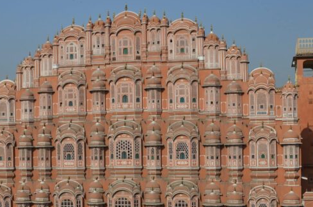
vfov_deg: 24.5
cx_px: 124
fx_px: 477
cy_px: 118
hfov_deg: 36.2
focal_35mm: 55
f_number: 5
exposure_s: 1/1250
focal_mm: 28
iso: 400
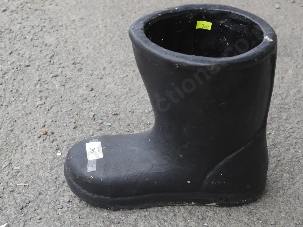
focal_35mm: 61
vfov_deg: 24.0
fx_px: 534
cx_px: 153
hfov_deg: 31.7
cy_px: 112
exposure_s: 1/125
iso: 200
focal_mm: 30
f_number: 6.3
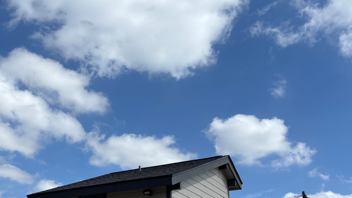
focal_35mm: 42
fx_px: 392
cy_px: 173
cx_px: 106
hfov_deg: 47.2
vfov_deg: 27.5
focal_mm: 5.96
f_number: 1.6
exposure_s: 1/5618
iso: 50
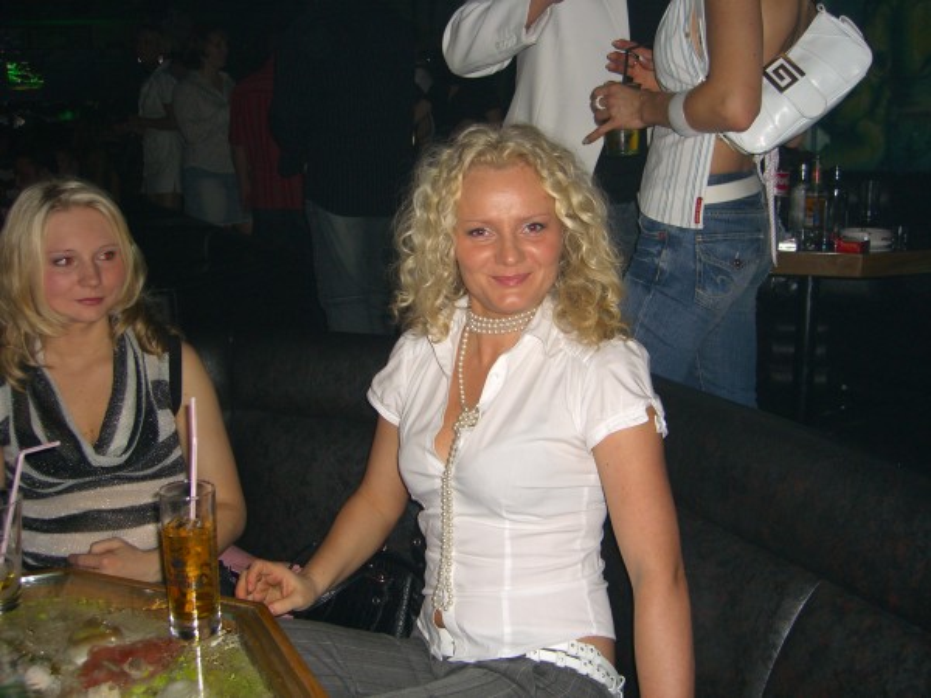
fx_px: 1022
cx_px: 466
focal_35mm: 38
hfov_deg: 49.0
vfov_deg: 37.7
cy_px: 349
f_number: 2.8
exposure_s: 1/60
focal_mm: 7.9
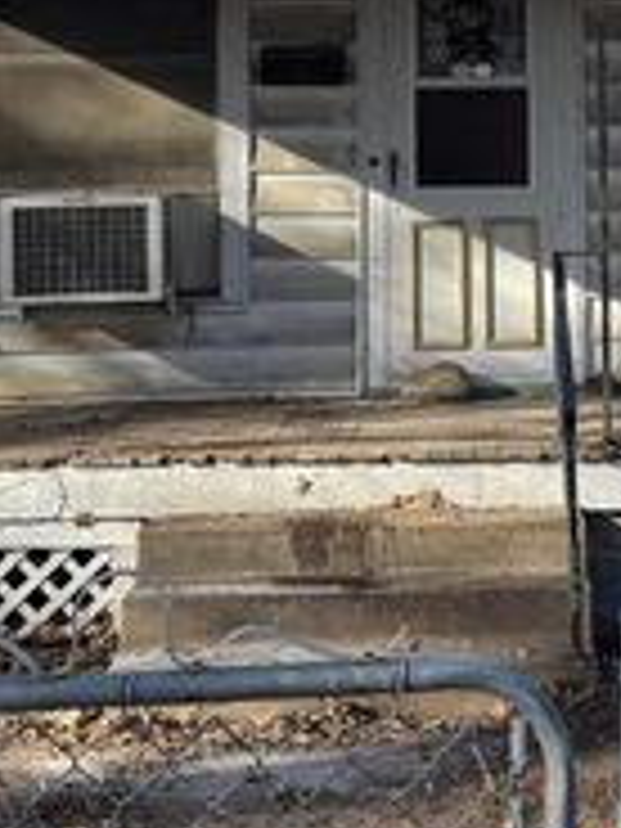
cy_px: 88
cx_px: 612
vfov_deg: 22.0
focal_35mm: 87
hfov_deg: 16.6
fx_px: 2081
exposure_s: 1/1524
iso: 80
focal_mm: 6.76
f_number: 1.78
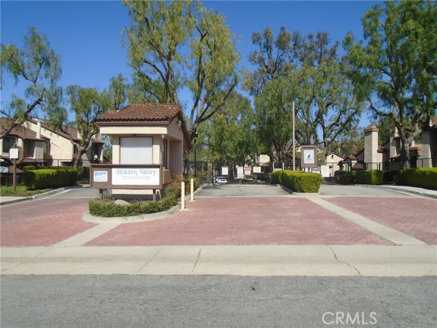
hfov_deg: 67.3
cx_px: 218
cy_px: 164
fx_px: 328
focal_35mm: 26
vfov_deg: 53.1
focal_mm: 4.6
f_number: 8
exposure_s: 1/250
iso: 100
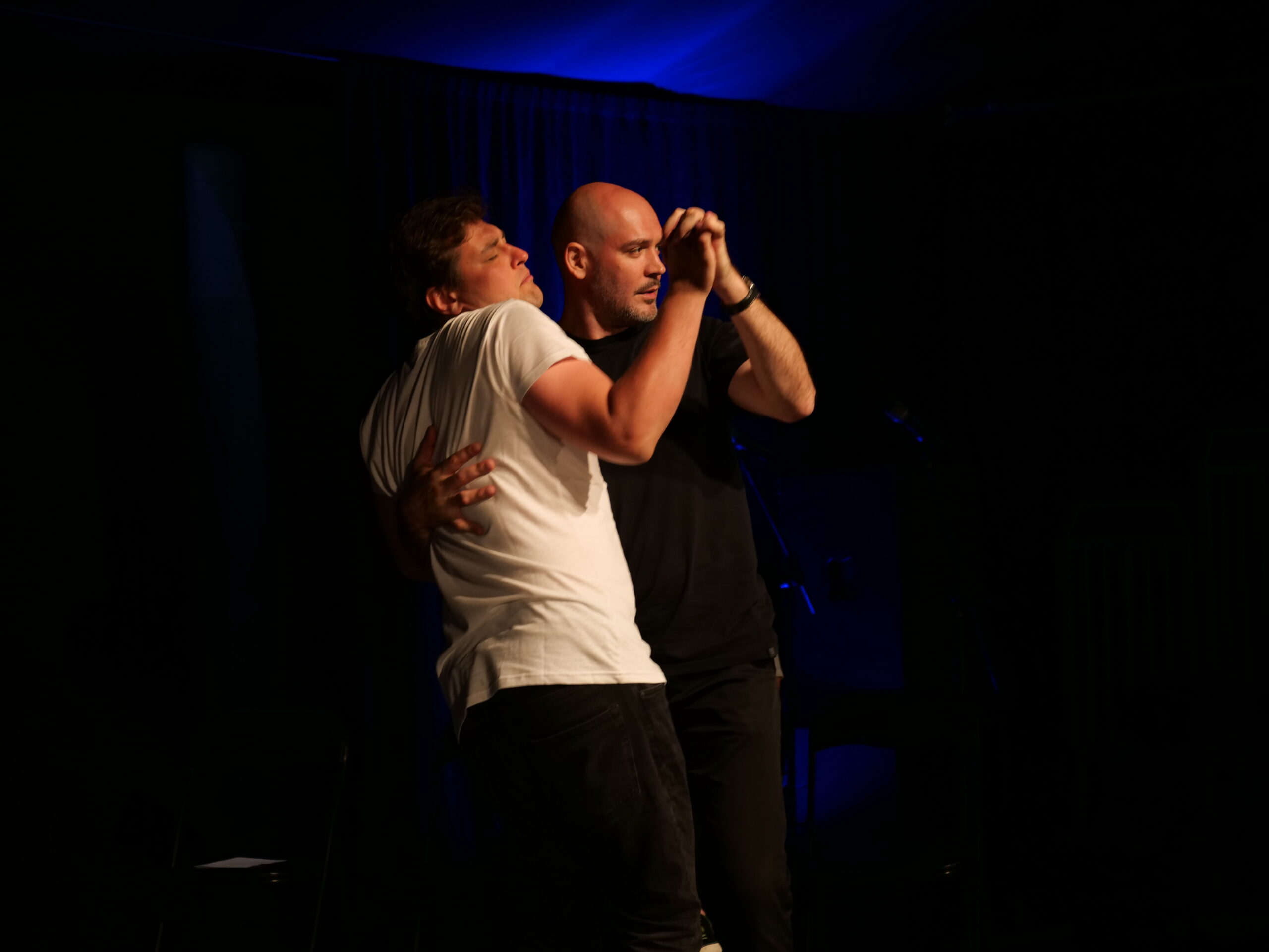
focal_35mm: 120
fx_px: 4399
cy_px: 476
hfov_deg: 16.4
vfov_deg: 12.3
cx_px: 634
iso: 400
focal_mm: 60
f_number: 4
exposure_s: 1/60
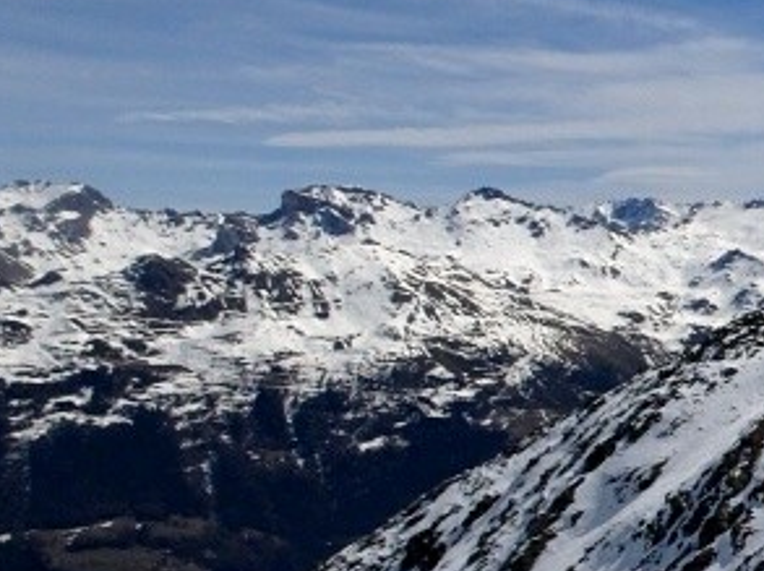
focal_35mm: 84
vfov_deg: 17.4
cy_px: 459
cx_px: 1262
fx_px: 1852
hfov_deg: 19.2
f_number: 4.5
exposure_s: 1/2000
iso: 80
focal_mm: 4.1
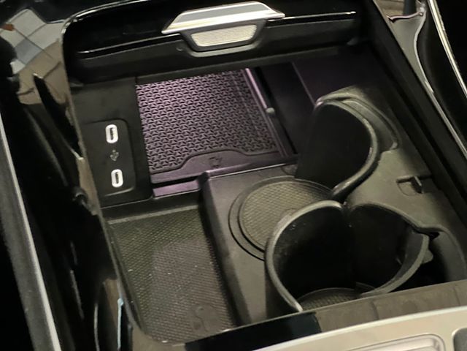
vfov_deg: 19.1
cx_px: 234
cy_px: 176
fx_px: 1039
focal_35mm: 77
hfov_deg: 25.3
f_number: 2.8
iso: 2000
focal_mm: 9
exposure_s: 1/15
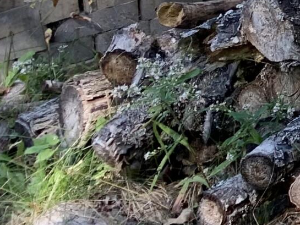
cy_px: -282
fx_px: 1240
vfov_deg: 9.4
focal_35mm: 143
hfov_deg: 11.0
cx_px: 776
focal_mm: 4.25
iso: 25
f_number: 1.8
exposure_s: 1/259
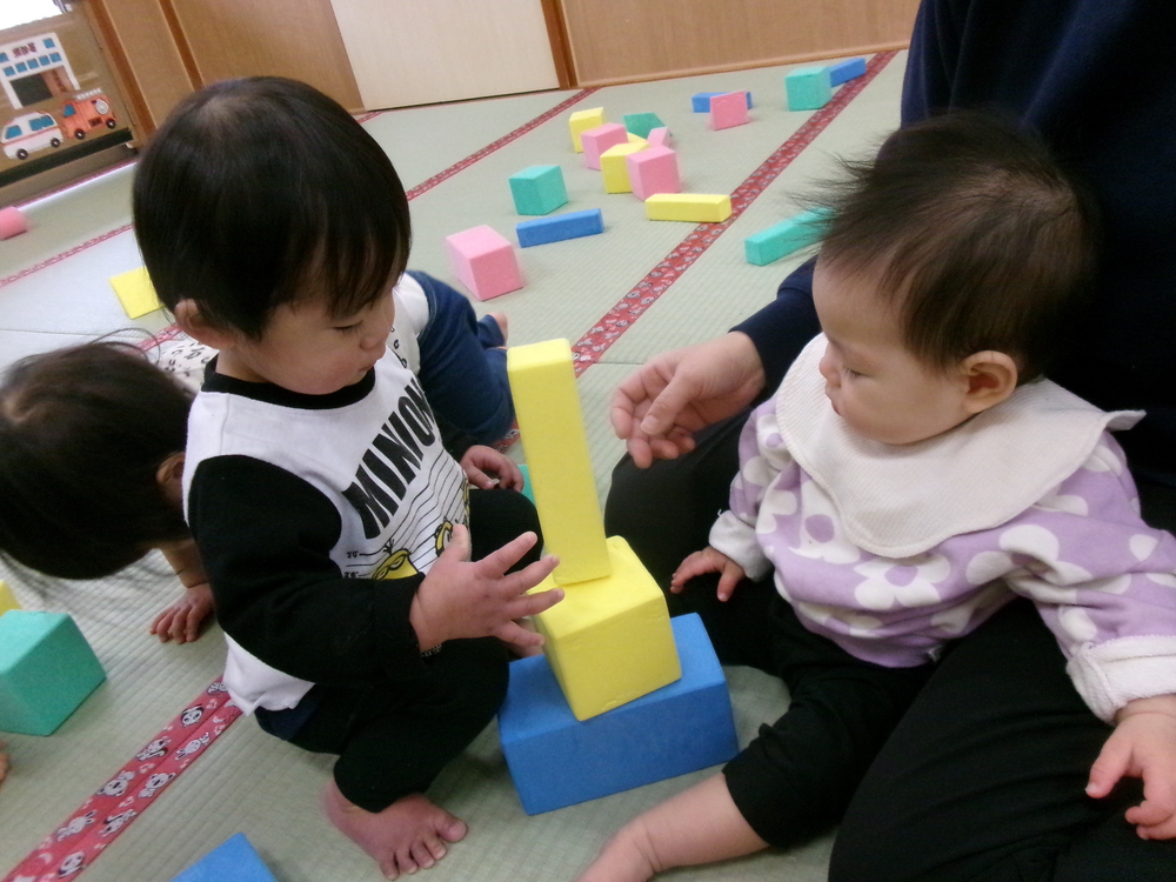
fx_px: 951
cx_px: 588
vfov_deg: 49.7
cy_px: 441
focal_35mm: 28
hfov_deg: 63.4
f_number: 3.9
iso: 800
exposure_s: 1/105
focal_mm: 5.1
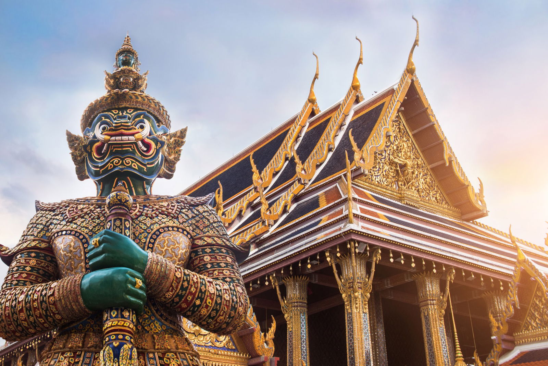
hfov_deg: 44.5
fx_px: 670
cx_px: 274
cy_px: 183
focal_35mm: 44
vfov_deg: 30.5
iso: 640
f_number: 8
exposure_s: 1/640
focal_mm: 44
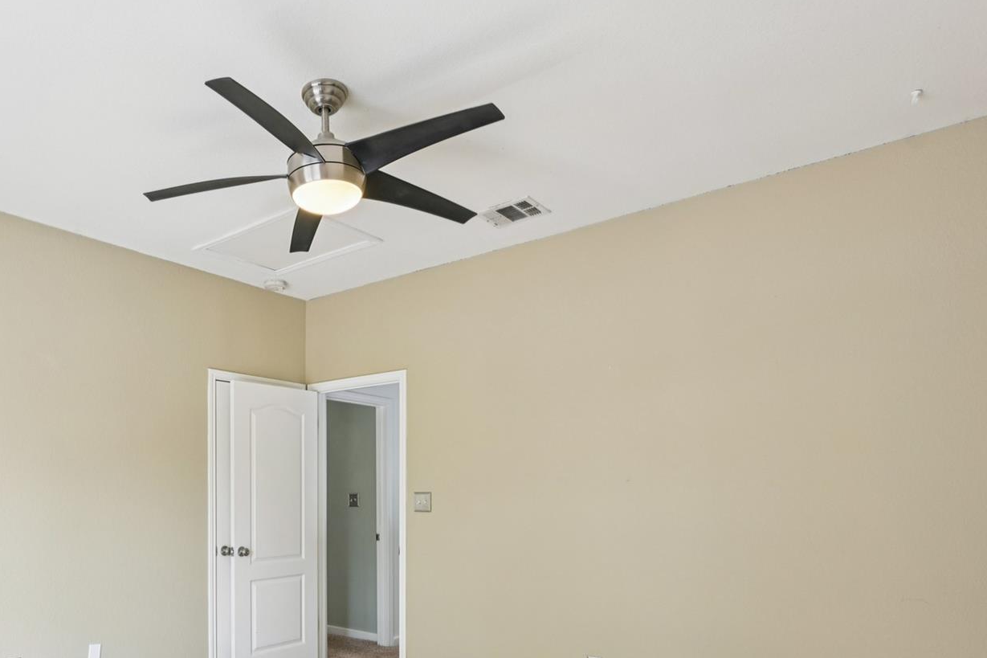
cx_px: 319
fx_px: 685
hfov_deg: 69.2
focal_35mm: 25
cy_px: 488
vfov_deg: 49.4
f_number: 5.6
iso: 125
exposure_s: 1/15
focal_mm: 15
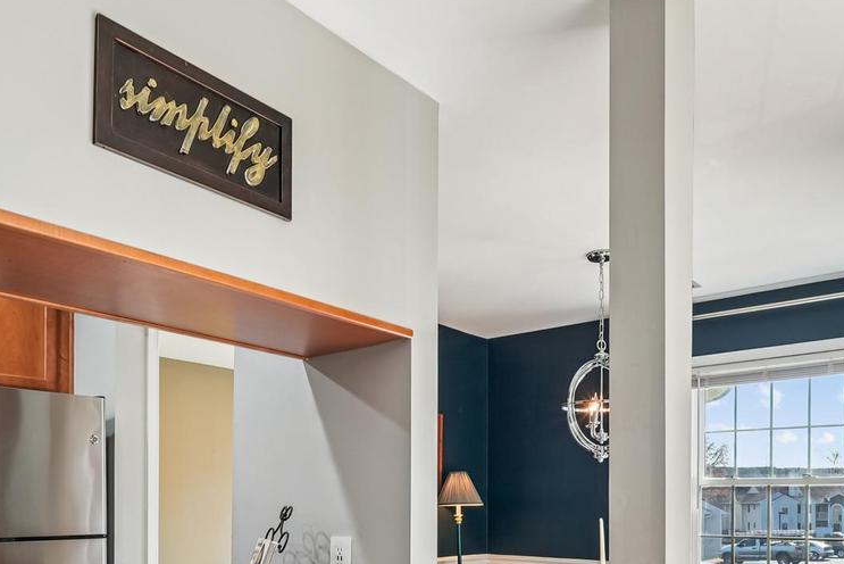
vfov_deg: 39.0
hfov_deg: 60.0
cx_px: 358
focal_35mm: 31
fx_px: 727
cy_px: 520
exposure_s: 1/2.5
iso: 100
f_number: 8
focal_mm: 16
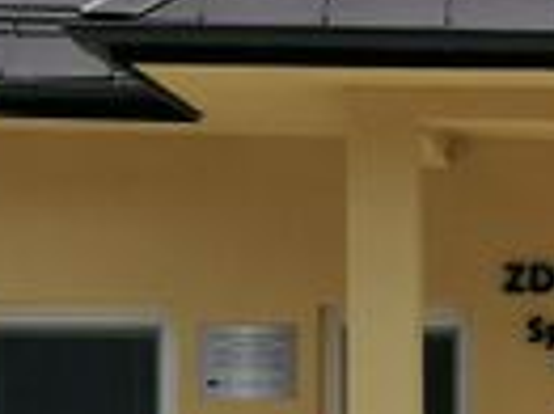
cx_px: 1070
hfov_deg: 9.2
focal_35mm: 203
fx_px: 3246
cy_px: 465
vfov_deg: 7.3
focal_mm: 4.75
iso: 50
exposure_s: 1/1783
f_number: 1.8
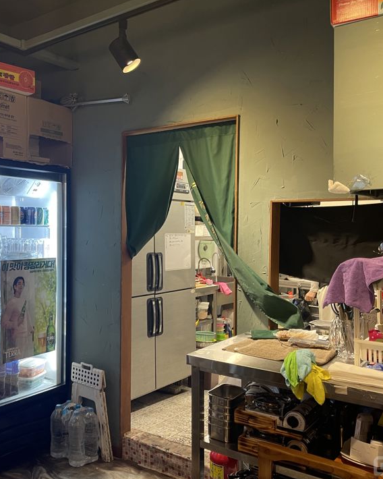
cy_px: 239
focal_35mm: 33
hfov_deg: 43.5
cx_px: 109
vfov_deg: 54.2
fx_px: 468
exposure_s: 1/60
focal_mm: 5.1
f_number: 1.6
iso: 200
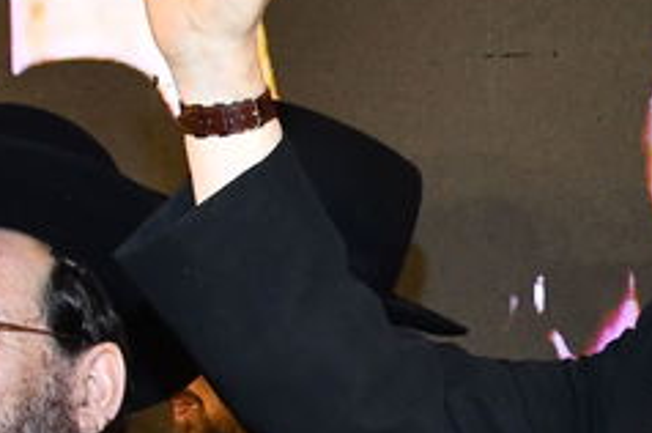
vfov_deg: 8.3
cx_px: 1025
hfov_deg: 11.8
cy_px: 426
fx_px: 2984
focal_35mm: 165
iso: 1250
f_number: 6.3
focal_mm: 28
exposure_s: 1/125
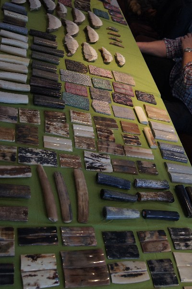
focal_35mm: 36
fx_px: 288
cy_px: 144
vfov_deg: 53.2
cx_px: 96
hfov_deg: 36.8
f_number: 5
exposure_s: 1/40
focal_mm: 24
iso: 800
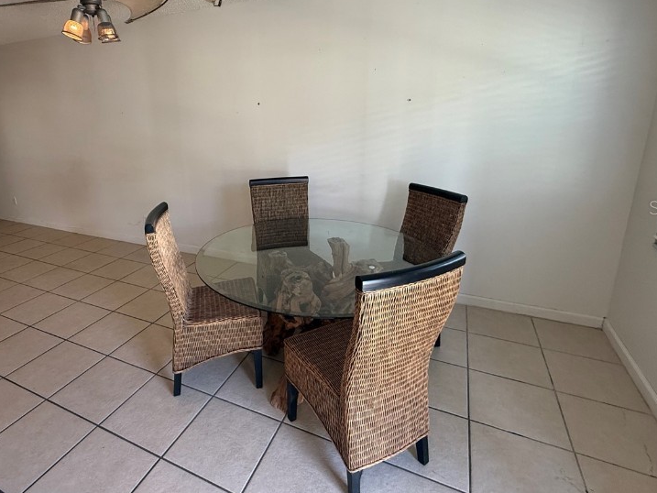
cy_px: 207
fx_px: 380
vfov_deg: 65.6
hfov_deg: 80.9
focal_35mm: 20
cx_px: 267
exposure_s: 1/120
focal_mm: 2.22
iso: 250
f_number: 2.2
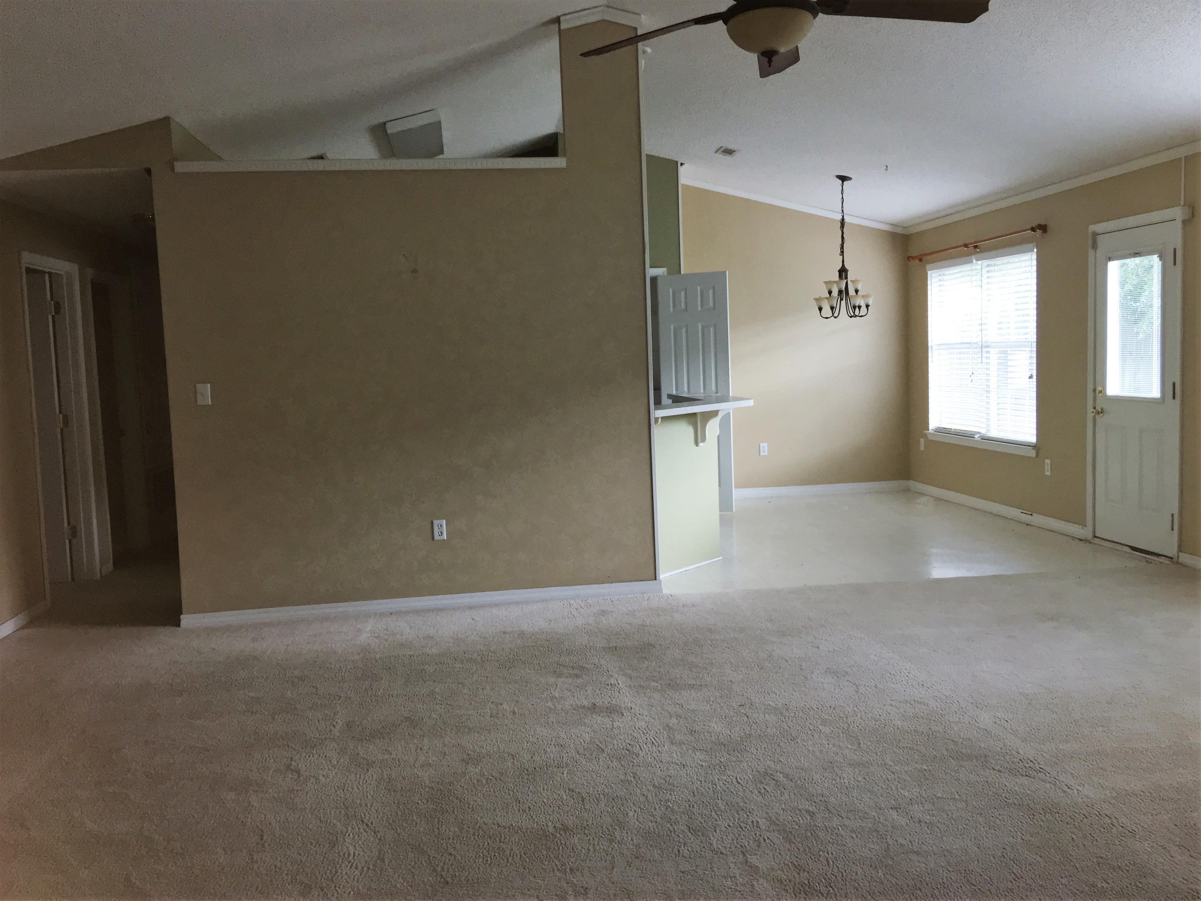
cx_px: 600
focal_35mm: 29
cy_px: 450
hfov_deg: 61.7
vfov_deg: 48.2
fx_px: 1006
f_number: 2.2
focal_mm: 4.15
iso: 50
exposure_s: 1/30
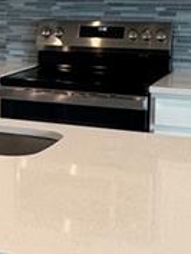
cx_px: -79
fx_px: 698
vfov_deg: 20.5
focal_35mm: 95
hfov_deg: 14.7
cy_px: 59
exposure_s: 1/120
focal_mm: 2.22
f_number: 2.2
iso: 160
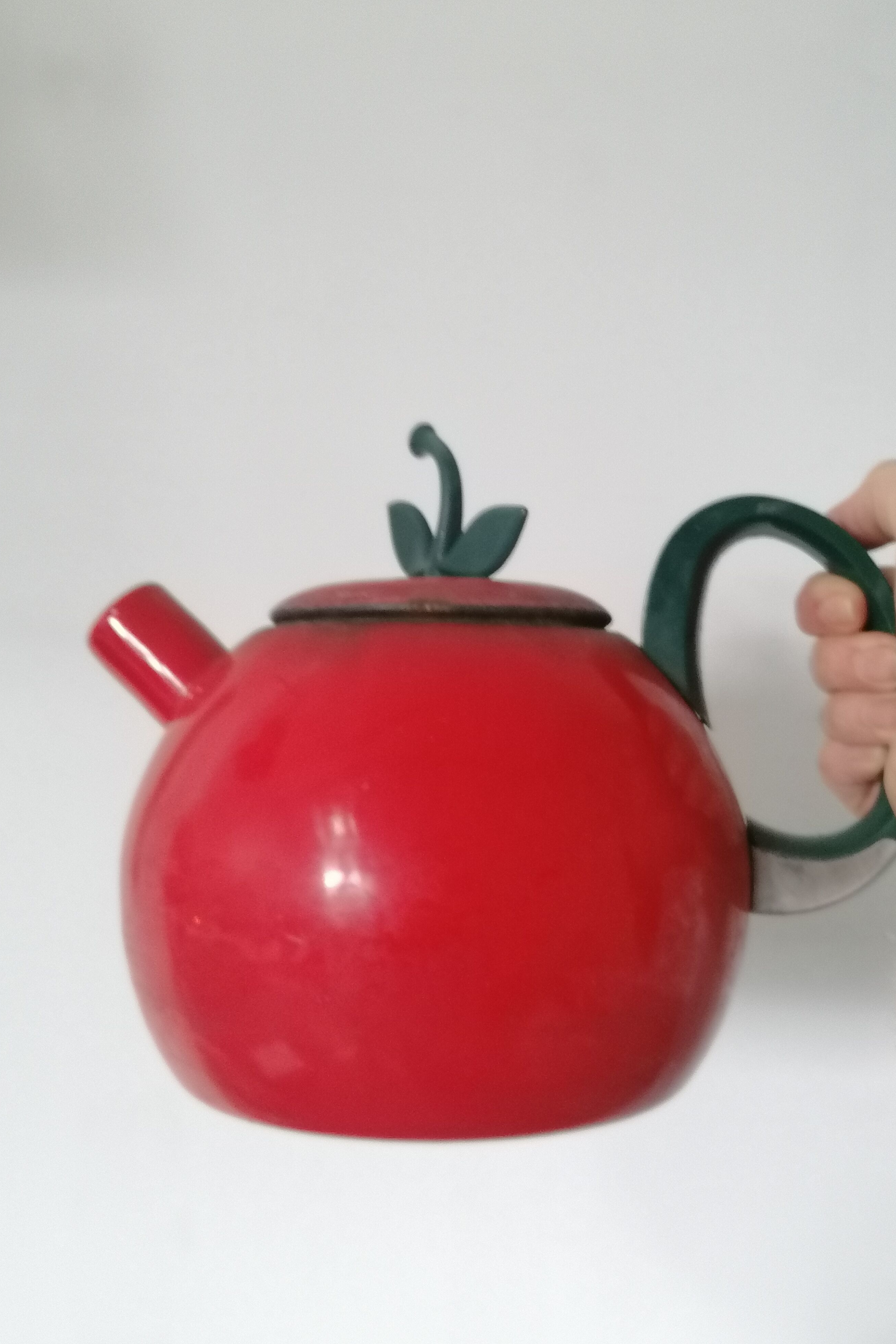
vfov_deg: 51.9
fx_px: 1381
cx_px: 497
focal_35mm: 37
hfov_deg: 35.9
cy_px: 666
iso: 640
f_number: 1.8
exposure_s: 1/20
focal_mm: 4.75
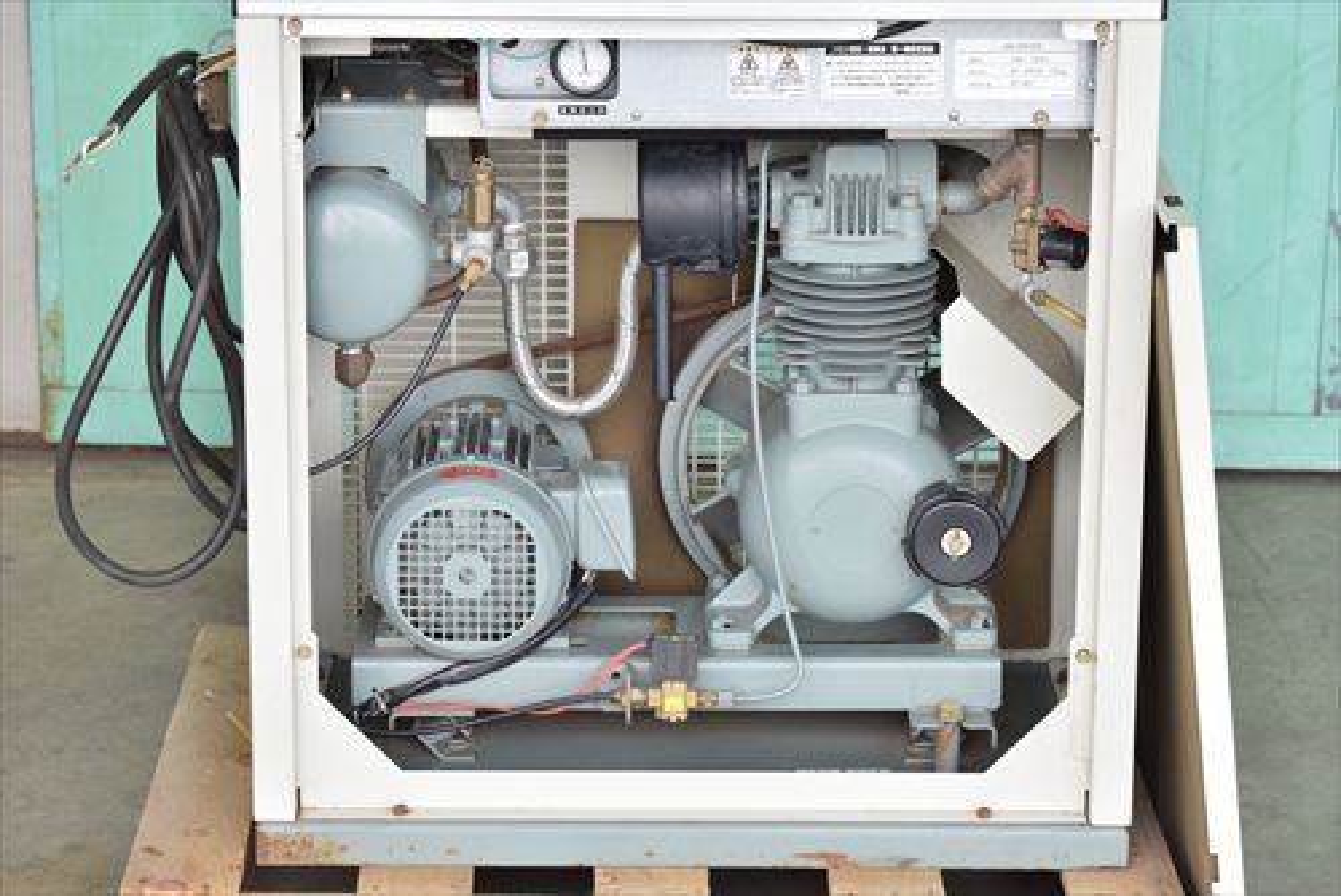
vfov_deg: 13.4
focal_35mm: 102
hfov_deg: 20.0
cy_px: 448
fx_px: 3802
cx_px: 670
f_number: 6.3
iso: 1250
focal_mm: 68
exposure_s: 1/640
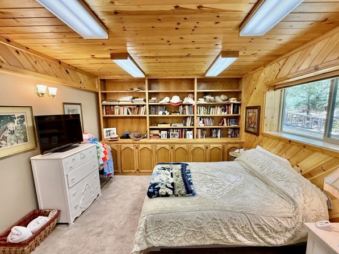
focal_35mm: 15
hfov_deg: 98.2
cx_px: 173
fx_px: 147
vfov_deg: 81.6
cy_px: 133
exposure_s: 1/60
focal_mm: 2.22
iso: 320
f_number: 2.2
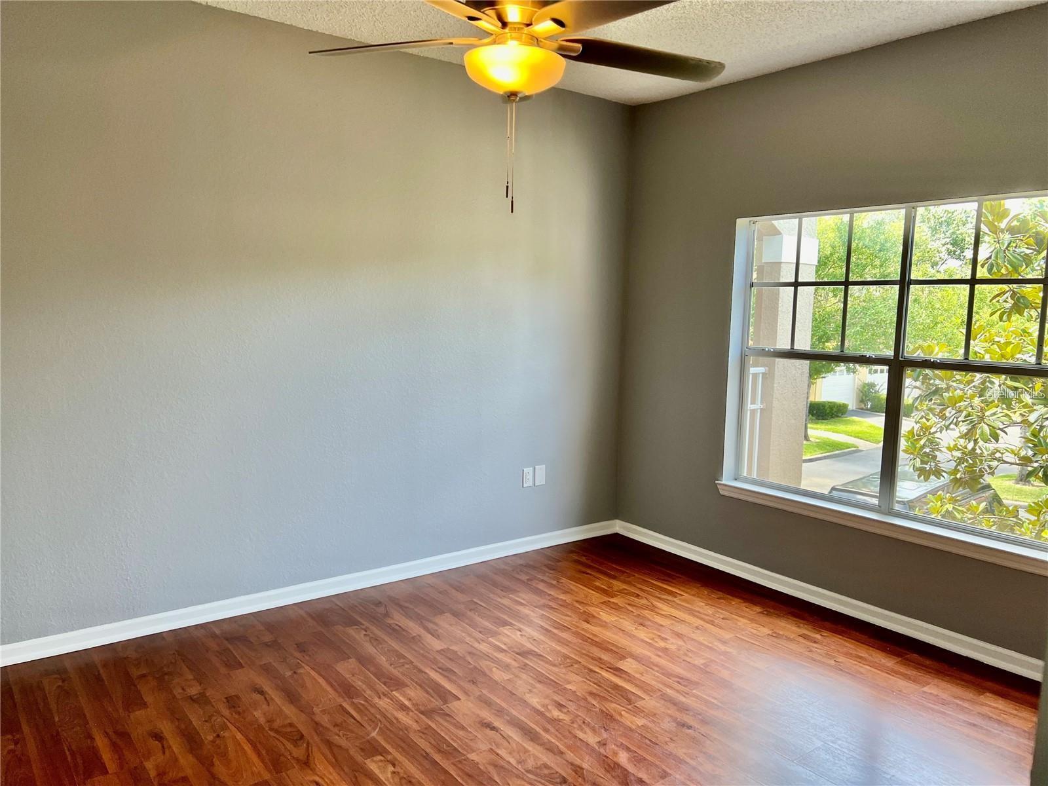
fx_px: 787
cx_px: 524
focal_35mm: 26
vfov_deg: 53.1
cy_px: 393
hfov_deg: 67.3
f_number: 1.5
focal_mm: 5.7
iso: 100
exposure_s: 1/111
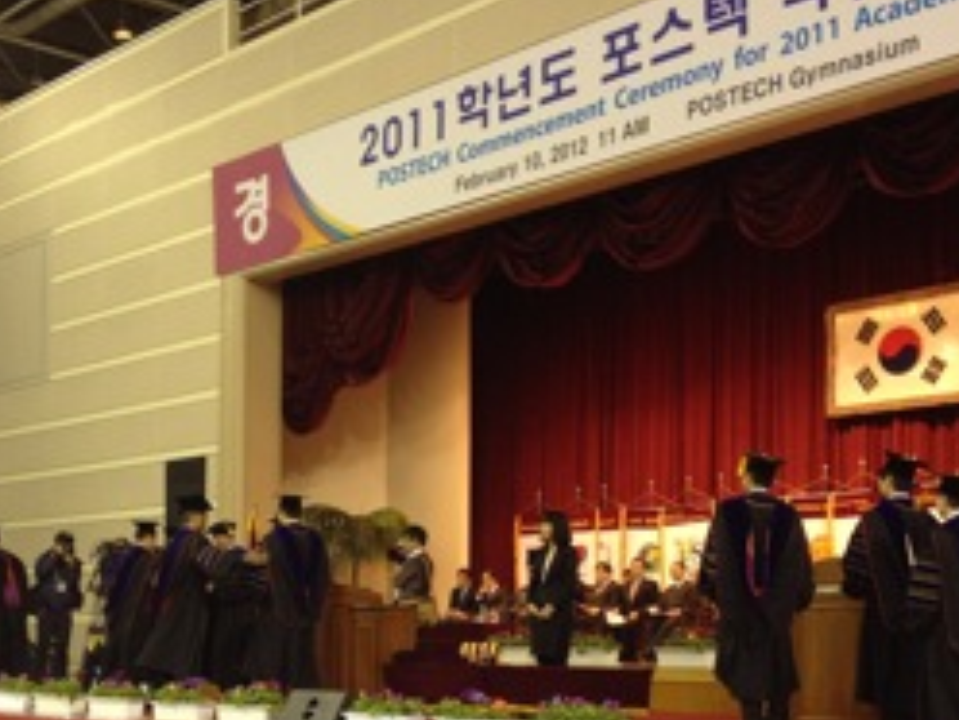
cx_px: 344
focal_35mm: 62
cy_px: 554
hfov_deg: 31.0
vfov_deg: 23.4
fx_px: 1718
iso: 100
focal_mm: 4.28
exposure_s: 1/20
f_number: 2.4
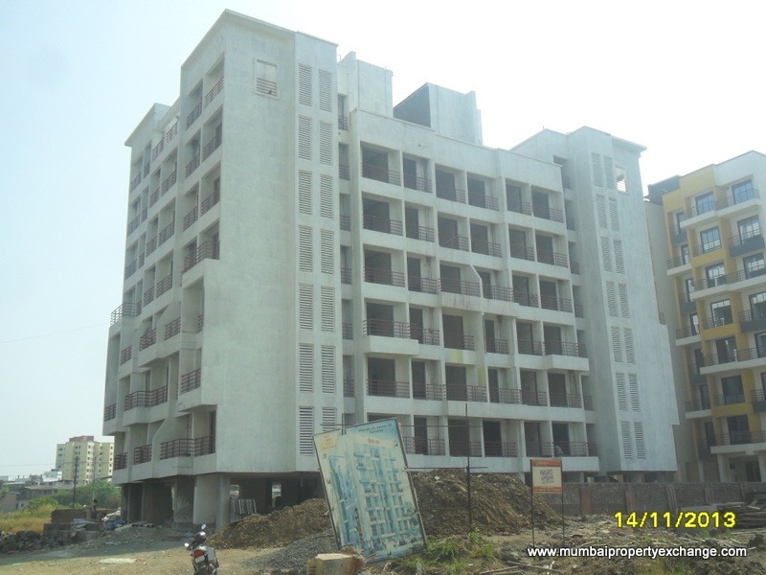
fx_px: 819
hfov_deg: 50.1
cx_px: 383
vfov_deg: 38.7
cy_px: 288
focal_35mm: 37
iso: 100
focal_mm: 6.6
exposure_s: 1/750
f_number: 4
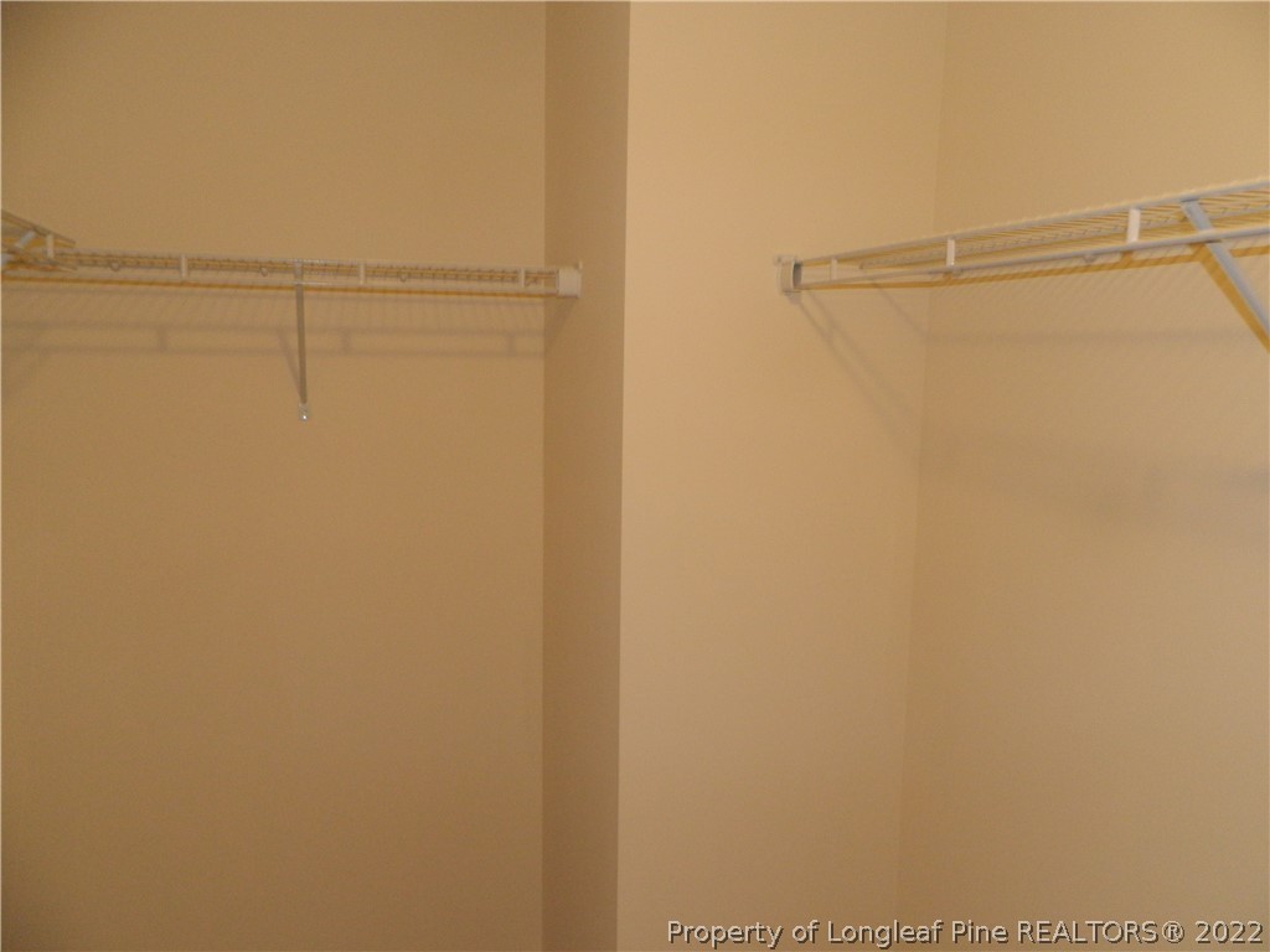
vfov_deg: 54.9
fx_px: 917
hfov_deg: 69.4
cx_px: 635
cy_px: 476
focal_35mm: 25
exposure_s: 1/30
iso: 200
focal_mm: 4.5
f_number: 3.1
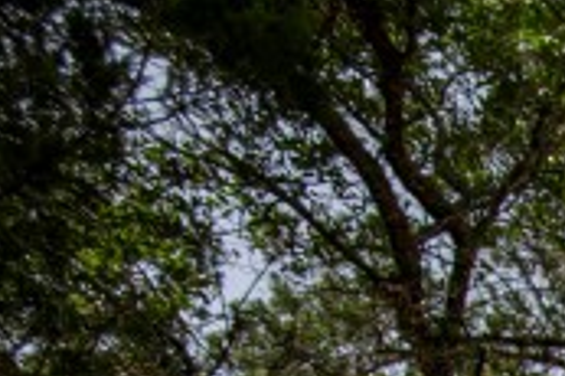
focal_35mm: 207
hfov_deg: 8.1
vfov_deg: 5.8
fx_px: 3246
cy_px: 1381
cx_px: 1852
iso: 80
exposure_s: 1/250
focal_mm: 28
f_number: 4
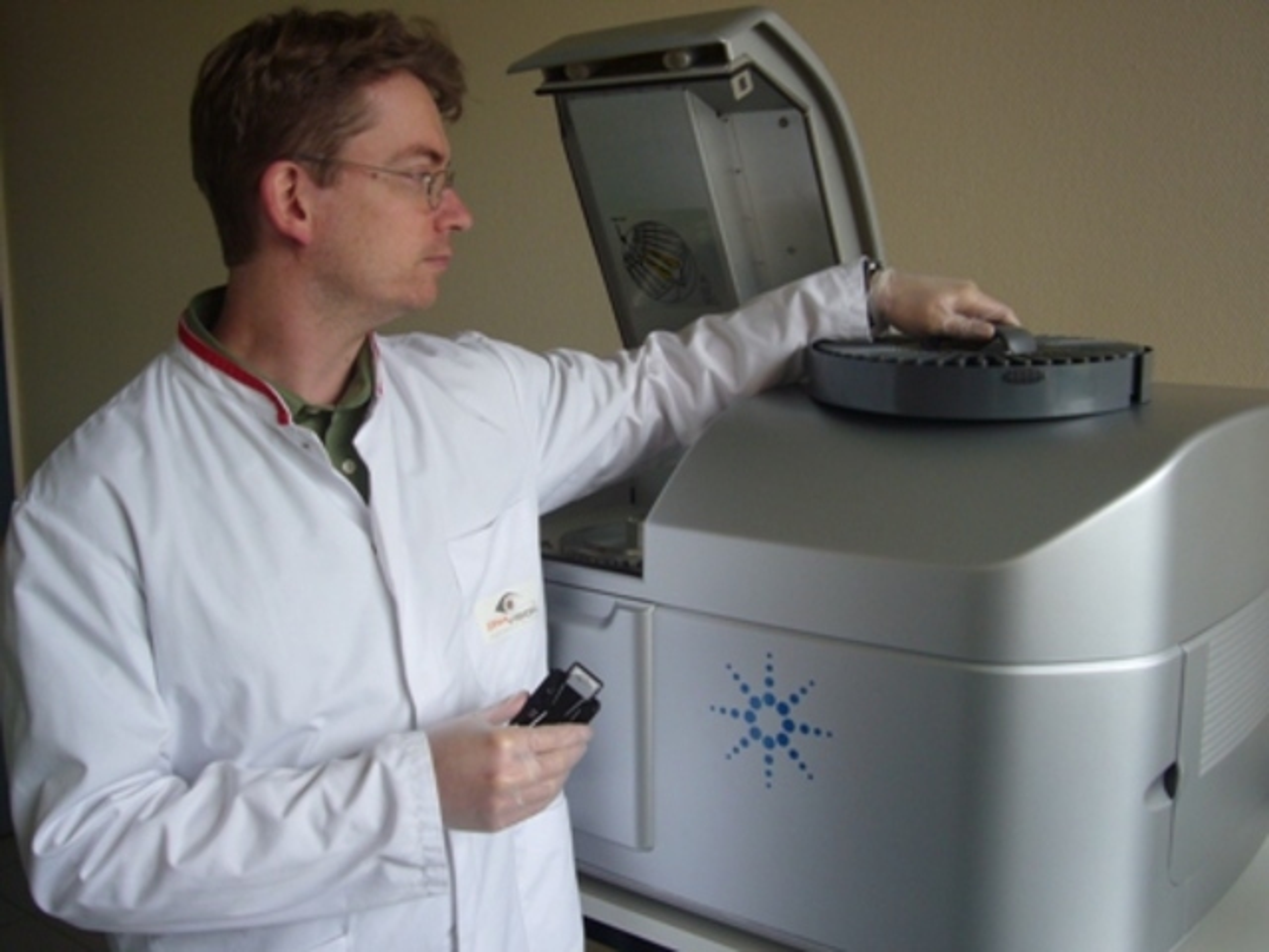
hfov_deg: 50.1
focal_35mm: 37
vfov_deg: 38.7
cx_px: 634
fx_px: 1356
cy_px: 476
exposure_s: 1/50
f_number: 3.1
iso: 100
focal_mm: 6.1
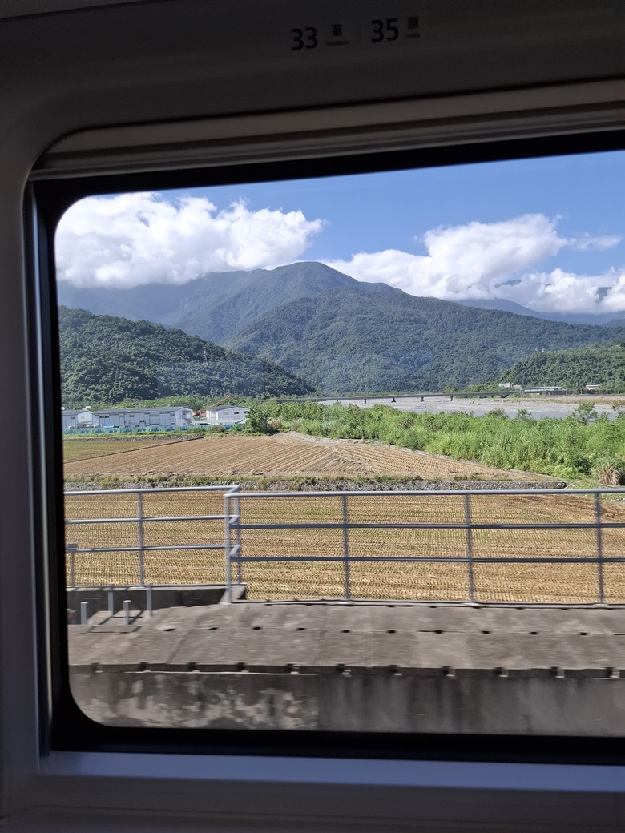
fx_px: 554
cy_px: 416
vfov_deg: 73.9
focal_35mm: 23
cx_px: 312
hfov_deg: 58.9
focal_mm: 5.54
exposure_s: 1/558
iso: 50
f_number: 1.8
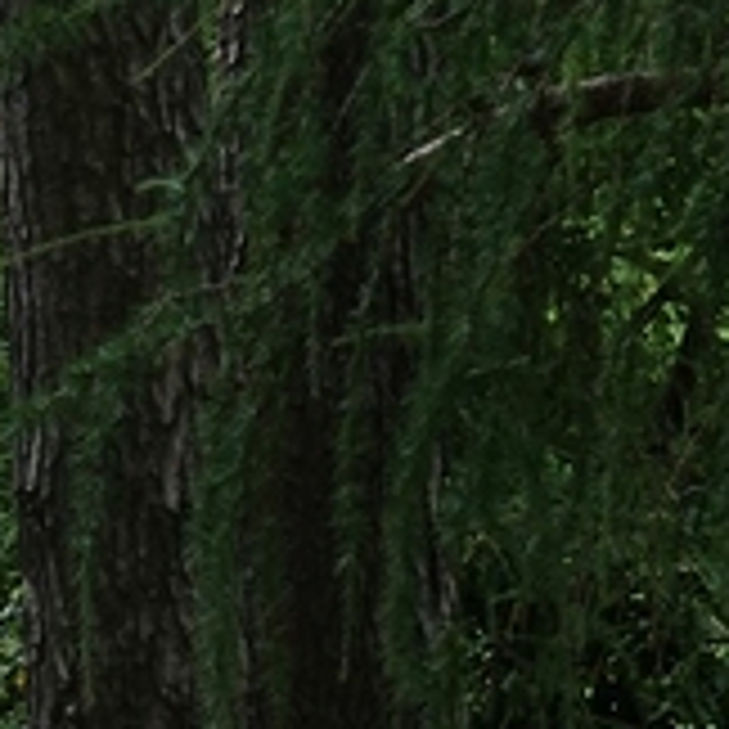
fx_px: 8744
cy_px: 360
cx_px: -686
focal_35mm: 367
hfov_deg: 4.7
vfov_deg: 4.8
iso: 125
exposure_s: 1/80
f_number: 6.3
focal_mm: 25.85
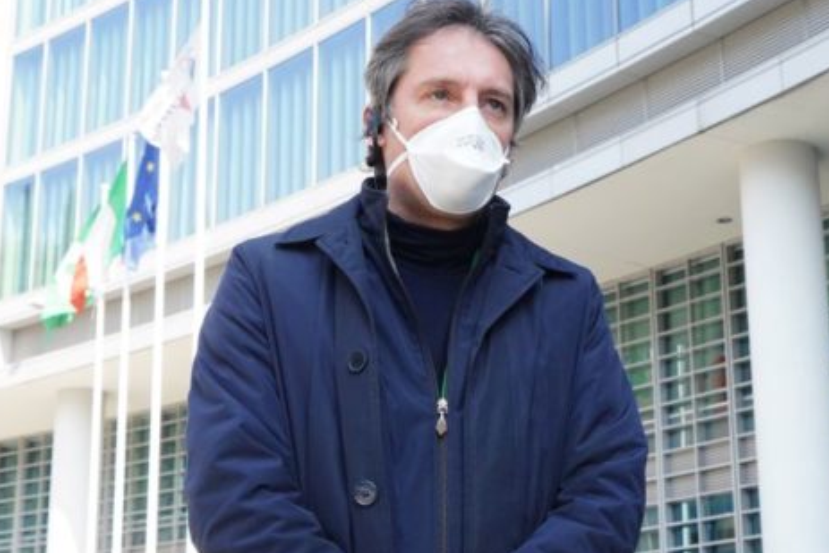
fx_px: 1336
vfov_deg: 23.2
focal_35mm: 58
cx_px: 591
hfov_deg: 34.0
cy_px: 390
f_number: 8
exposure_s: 1/1000
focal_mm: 35
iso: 2500
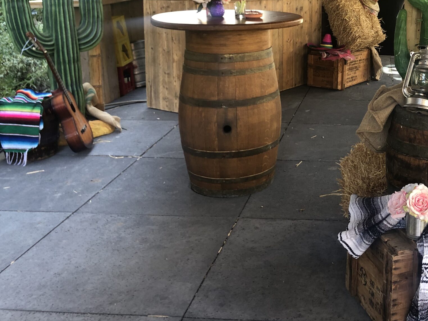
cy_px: 61
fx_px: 581
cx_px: 337
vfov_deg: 30.1
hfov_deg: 39.0
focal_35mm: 47
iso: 25
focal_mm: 3.99
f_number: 1.8
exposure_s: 1/50
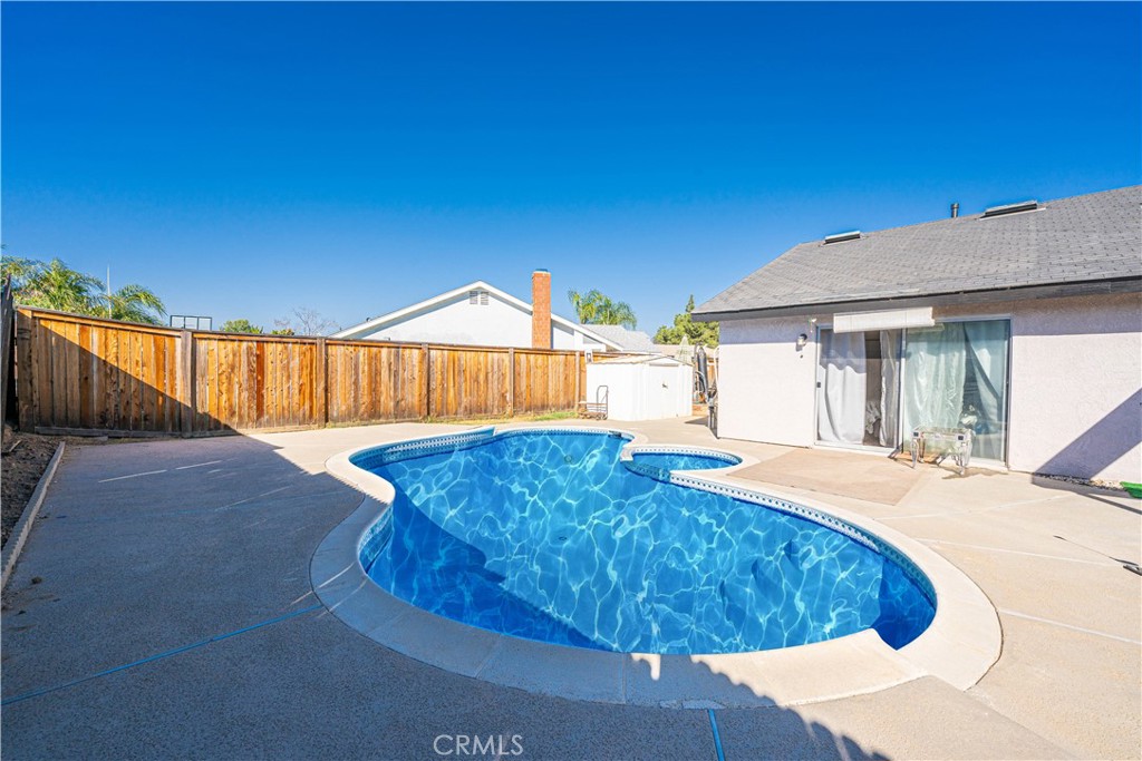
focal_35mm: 14
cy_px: 380
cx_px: 571
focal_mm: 14
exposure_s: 1/400
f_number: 10
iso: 100
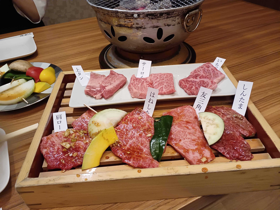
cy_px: 105
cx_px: 140
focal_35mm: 27
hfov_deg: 65.3
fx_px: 218
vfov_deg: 51.4
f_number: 1.9
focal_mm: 3.58
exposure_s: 1/60
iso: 250
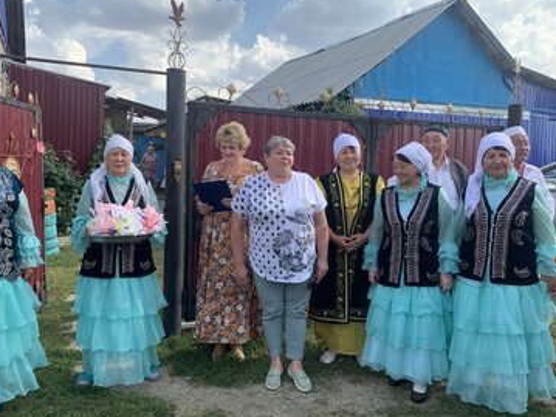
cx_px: 268
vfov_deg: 48.2
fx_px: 466
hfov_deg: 61.7
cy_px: 197
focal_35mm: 29
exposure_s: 1/1076
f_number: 1.8
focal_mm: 4.25
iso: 25
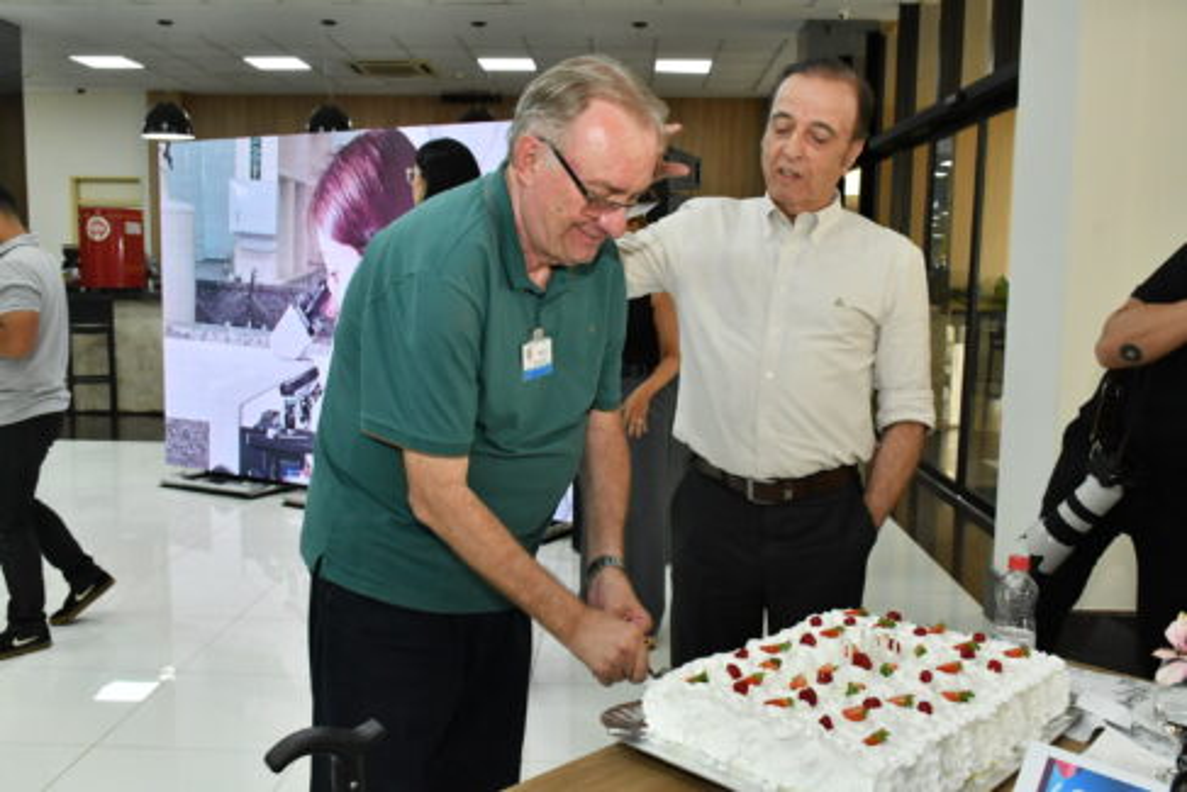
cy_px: 396
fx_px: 1121
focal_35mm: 34
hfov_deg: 55.8
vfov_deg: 38.9
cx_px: 594
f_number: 9
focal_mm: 23
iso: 2000
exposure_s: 1/125
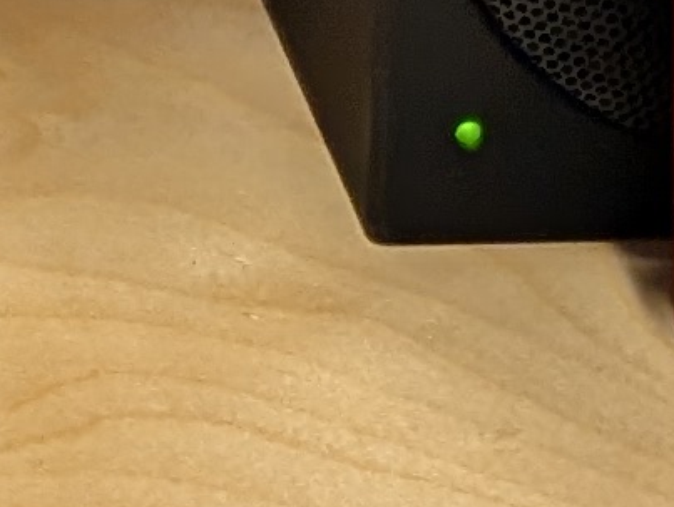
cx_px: -370
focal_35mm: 238
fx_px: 4638
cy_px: -1270
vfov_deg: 5.6
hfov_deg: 8.1
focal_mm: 4.53
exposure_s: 1/33.3
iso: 39
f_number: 1.7
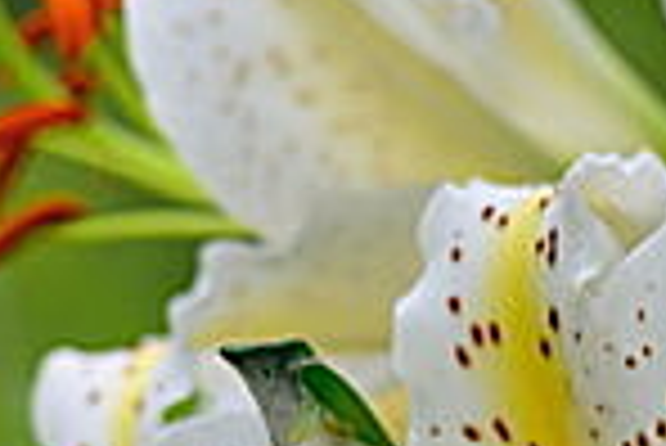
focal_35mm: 812
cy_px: 730
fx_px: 15036
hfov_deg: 2.5
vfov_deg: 1.7
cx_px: 680
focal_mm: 200
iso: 100
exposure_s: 1/160
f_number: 5.6
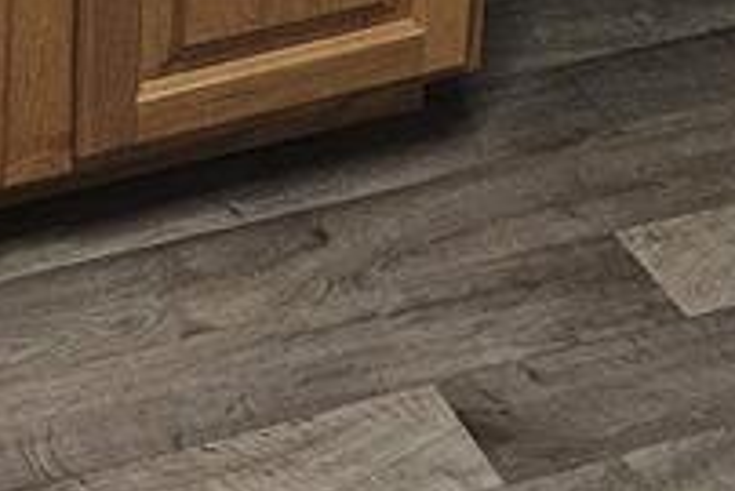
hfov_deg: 16.1
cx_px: -211
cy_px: -887
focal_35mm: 121
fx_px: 2472
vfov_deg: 9.4
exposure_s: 1/120
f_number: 1.8
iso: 640
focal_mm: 5.4
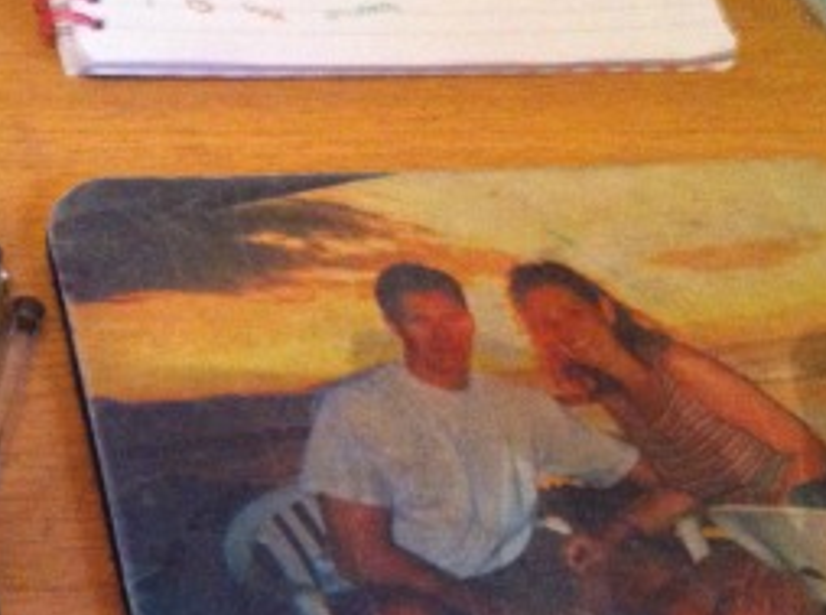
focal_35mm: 69
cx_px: 319
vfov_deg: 21.1
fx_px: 1642
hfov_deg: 28.2
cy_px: 421
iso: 800
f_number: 2.8
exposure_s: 1/15
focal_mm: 3.85
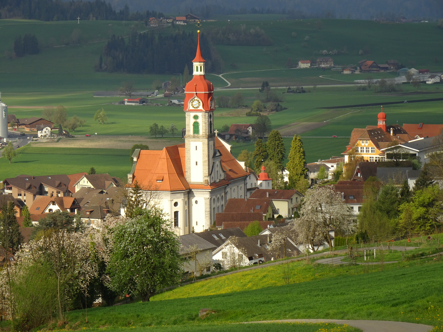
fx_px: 1920
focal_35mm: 150
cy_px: 166
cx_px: 222
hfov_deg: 13.2
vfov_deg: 9.9
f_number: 5.6
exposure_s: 1/320
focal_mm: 25.66
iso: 80
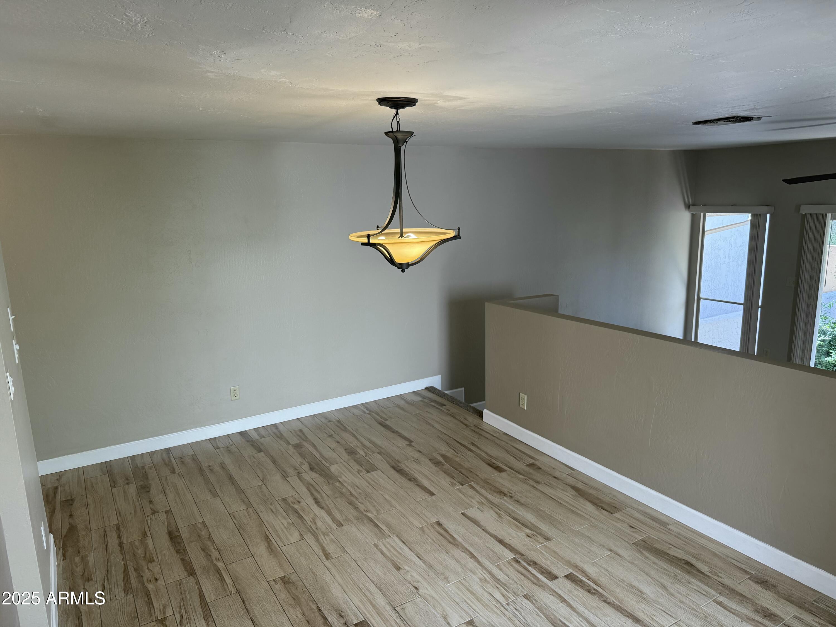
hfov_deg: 71.6
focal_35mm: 24
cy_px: 314
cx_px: 418
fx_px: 580
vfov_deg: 56.8
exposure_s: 1/240
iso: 160
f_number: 1.78
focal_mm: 6.76
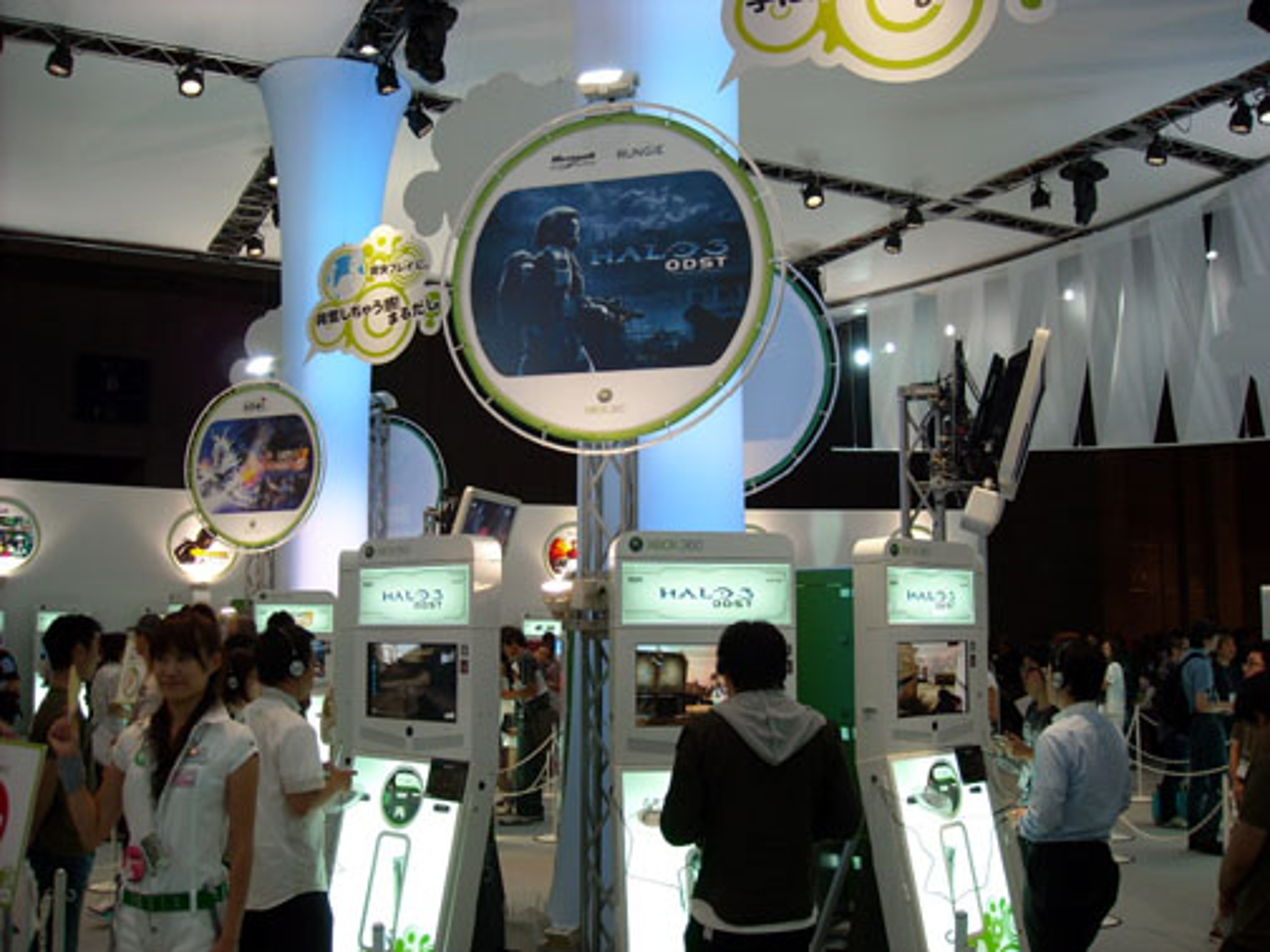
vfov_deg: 40.7
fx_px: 1284
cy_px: 476
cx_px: 635
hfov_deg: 52.6
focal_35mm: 35
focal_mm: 5.7
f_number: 2.8
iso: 64
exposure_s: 1/30
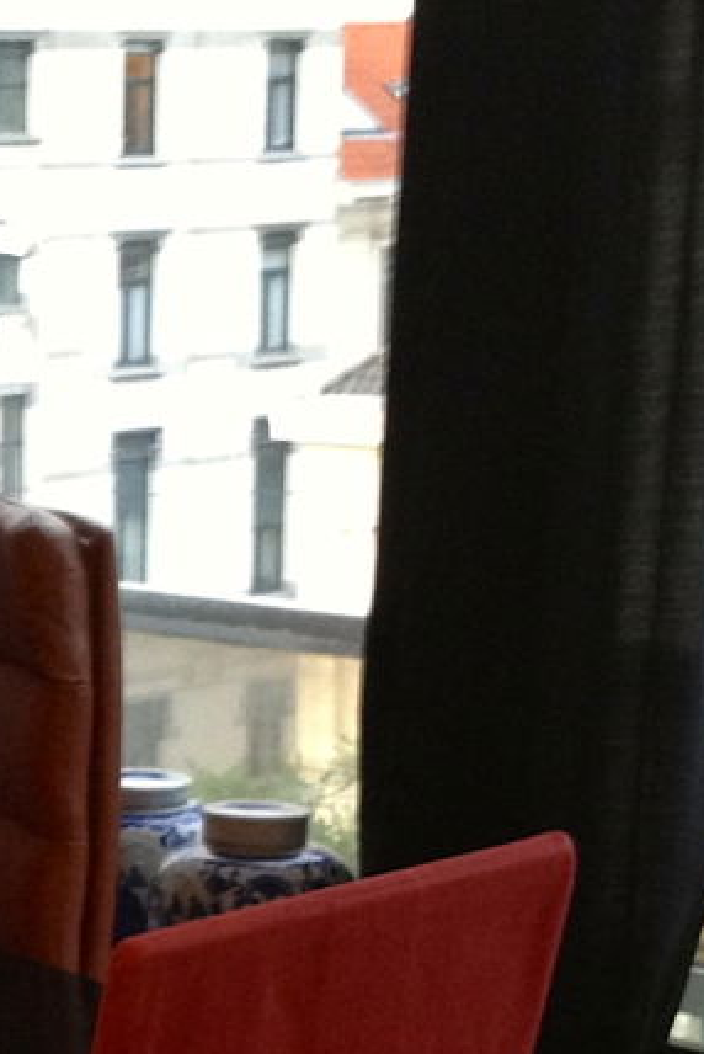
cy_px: 864
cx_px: -325
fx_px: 3983
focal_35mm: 136
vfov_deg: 15.0
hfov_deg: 9.8
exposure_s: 1/20
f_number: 2.4
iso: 125
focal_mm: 4.28
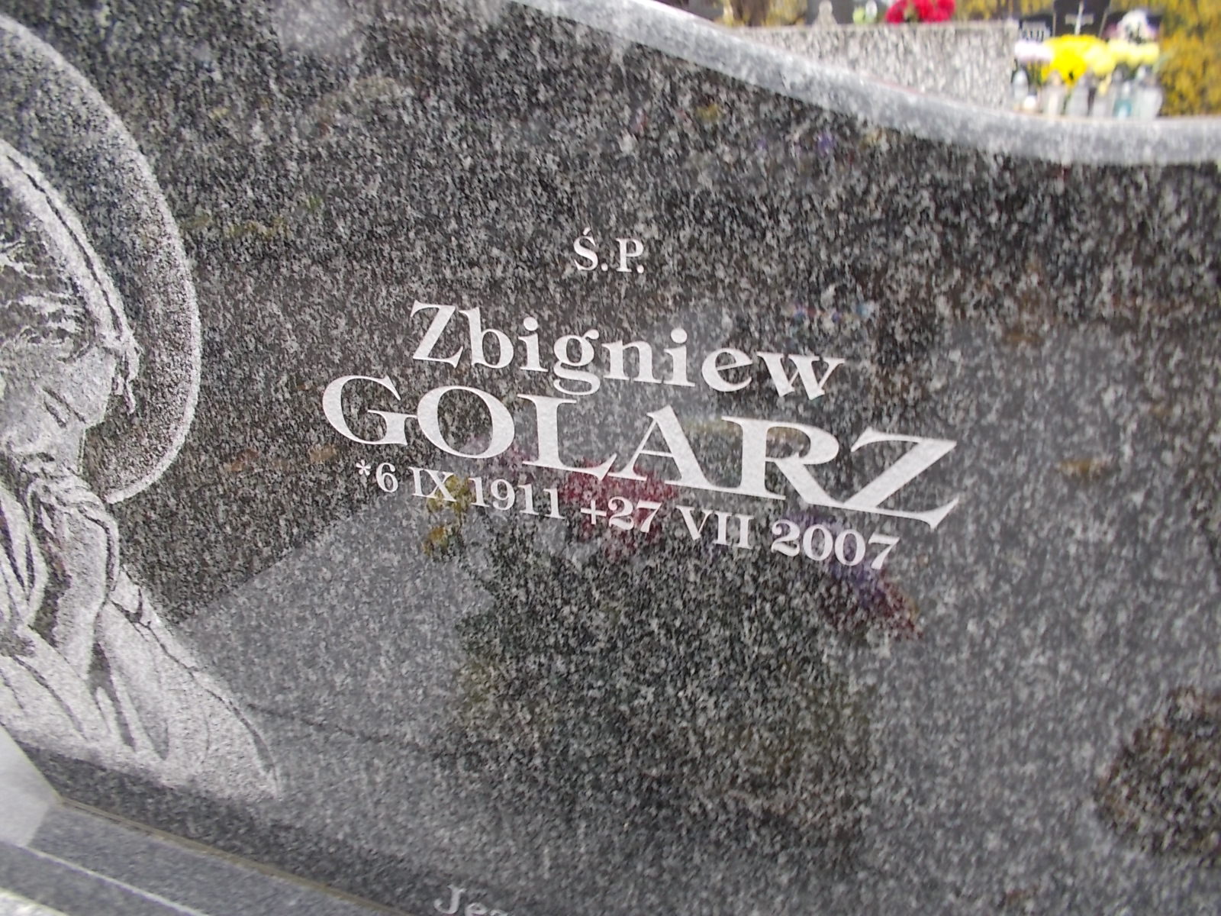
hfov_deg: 67.3
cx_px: 610
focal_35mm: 26
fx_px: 917
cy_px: 458
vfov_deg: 53.1
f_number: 3.2
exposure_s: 1/25
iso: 100
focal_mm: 4.6
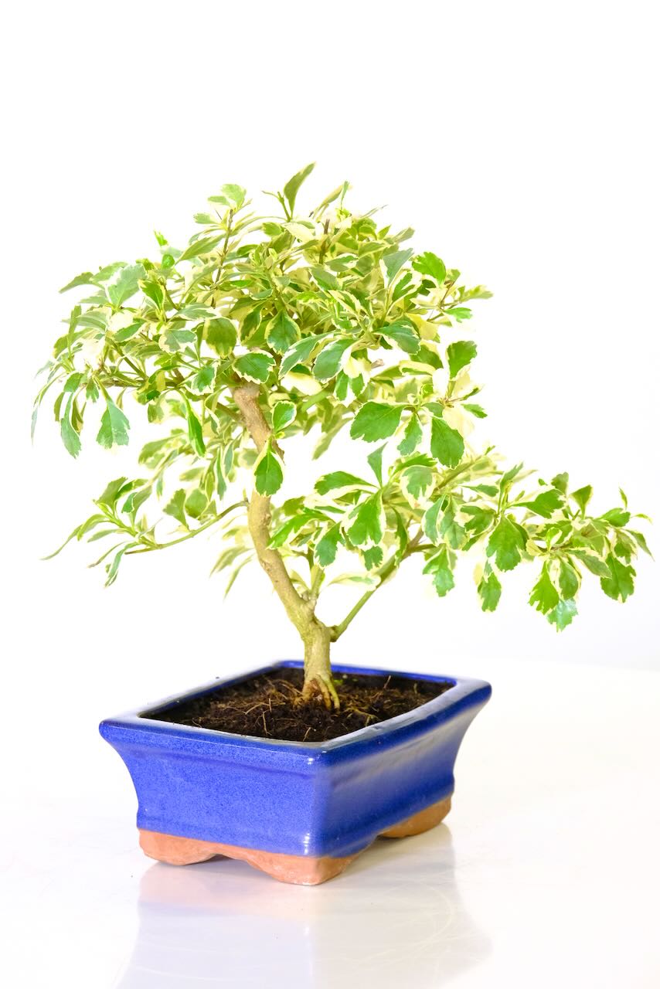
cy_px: 494
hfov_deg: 8.7
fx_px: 4315
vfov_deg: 13.1
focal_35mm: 157
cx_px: 330
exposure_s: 1/15
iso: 2500
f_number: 8
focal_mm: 104.9
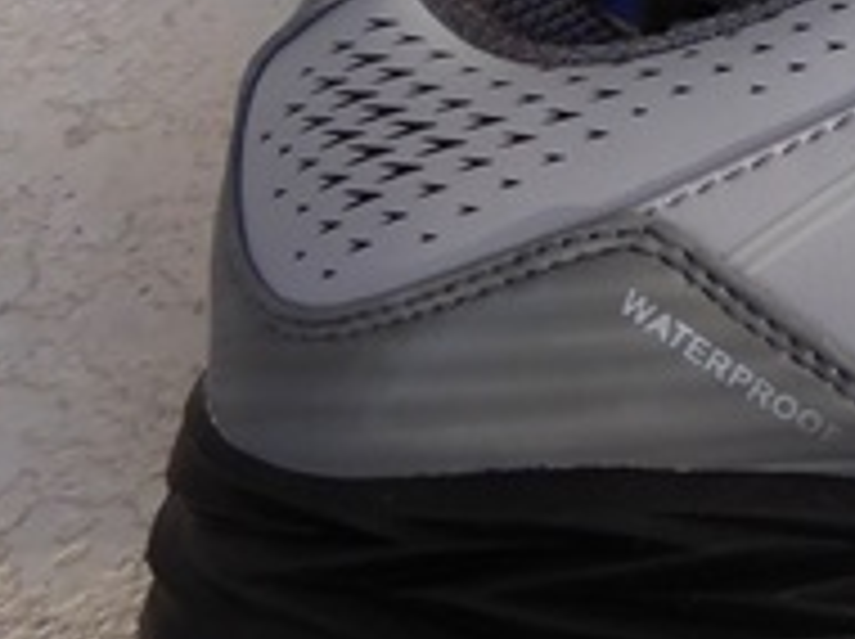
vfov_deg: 17.4
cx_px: 1323
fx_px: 2047
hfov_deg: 20.0
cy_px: 45
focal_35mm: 83
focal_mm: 4.3
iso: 250
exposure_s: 1/60
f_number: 3.3
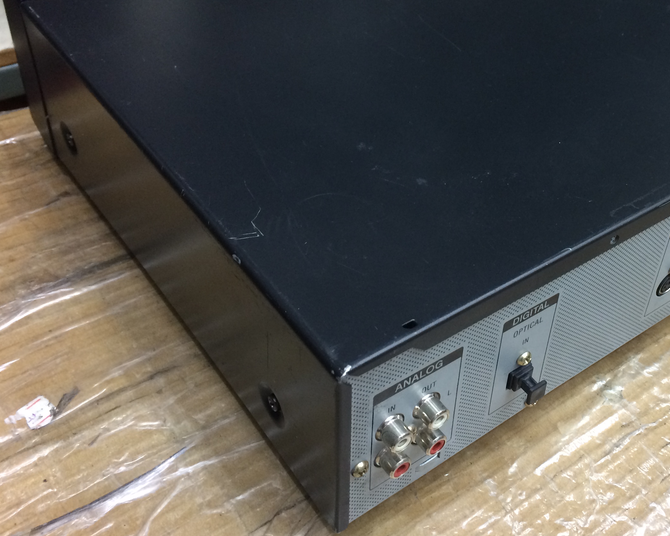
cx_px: 512
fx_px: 872
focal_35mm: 44
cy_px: 188
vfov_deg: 33.9
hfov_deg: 40.7
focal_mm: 4.15
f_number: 2.2
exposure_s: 1/33
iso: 160
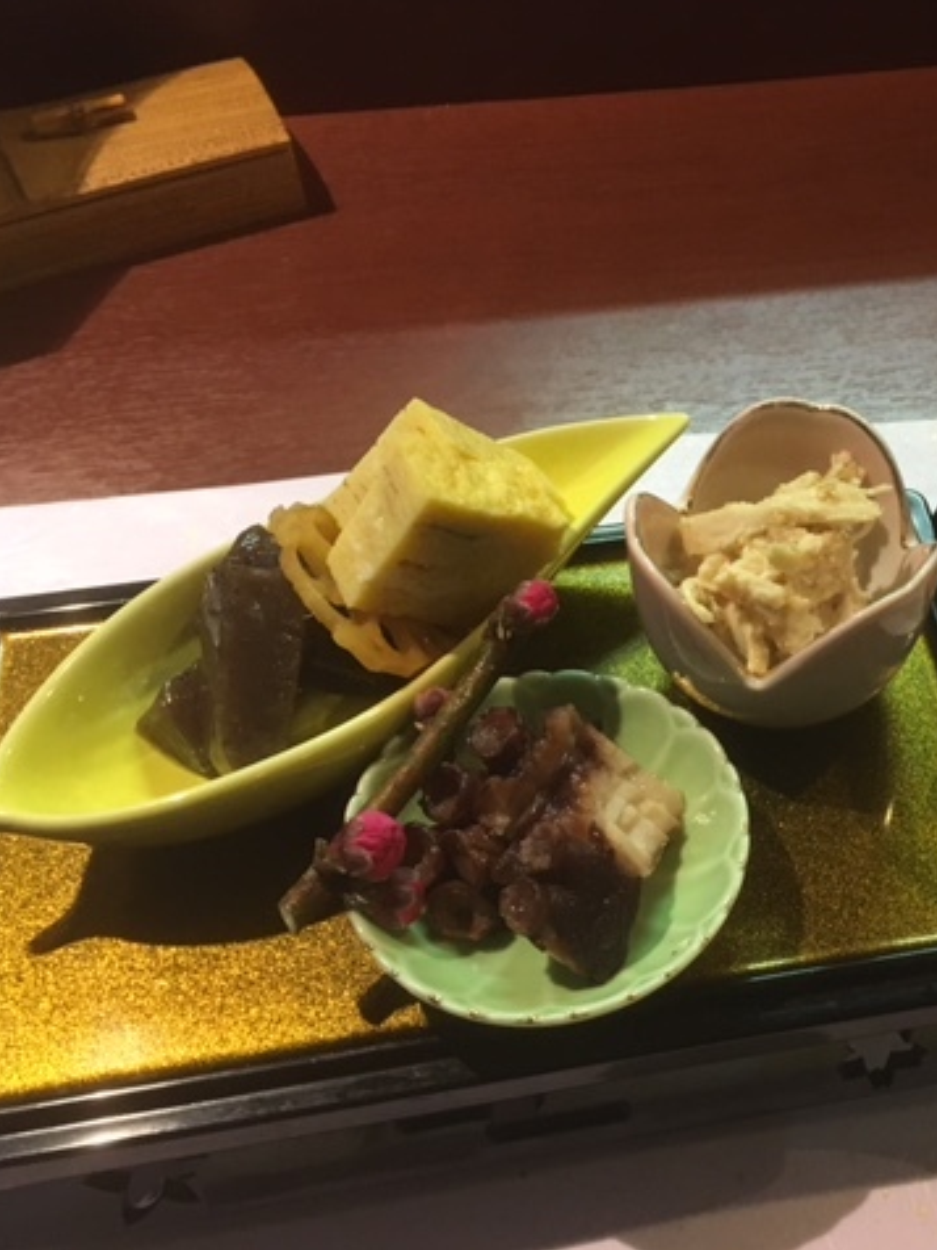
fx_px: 1408
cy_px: 622
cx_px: 743
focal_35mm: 39
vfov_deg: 47.9
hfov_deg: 35.7
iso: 200
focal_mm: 4.15
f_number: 2.2
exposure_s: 1/30
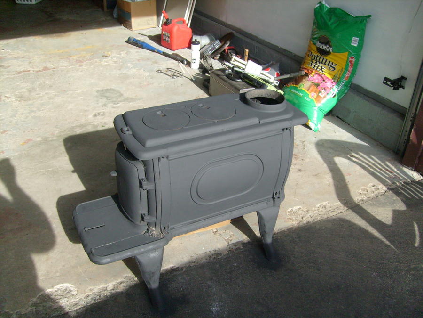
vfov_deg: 40.7
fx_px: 428
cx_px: 212
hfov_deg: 52.6
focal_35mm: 35
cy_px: 159
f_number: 7.1
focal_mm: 5.8
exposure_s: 1/125
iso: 80
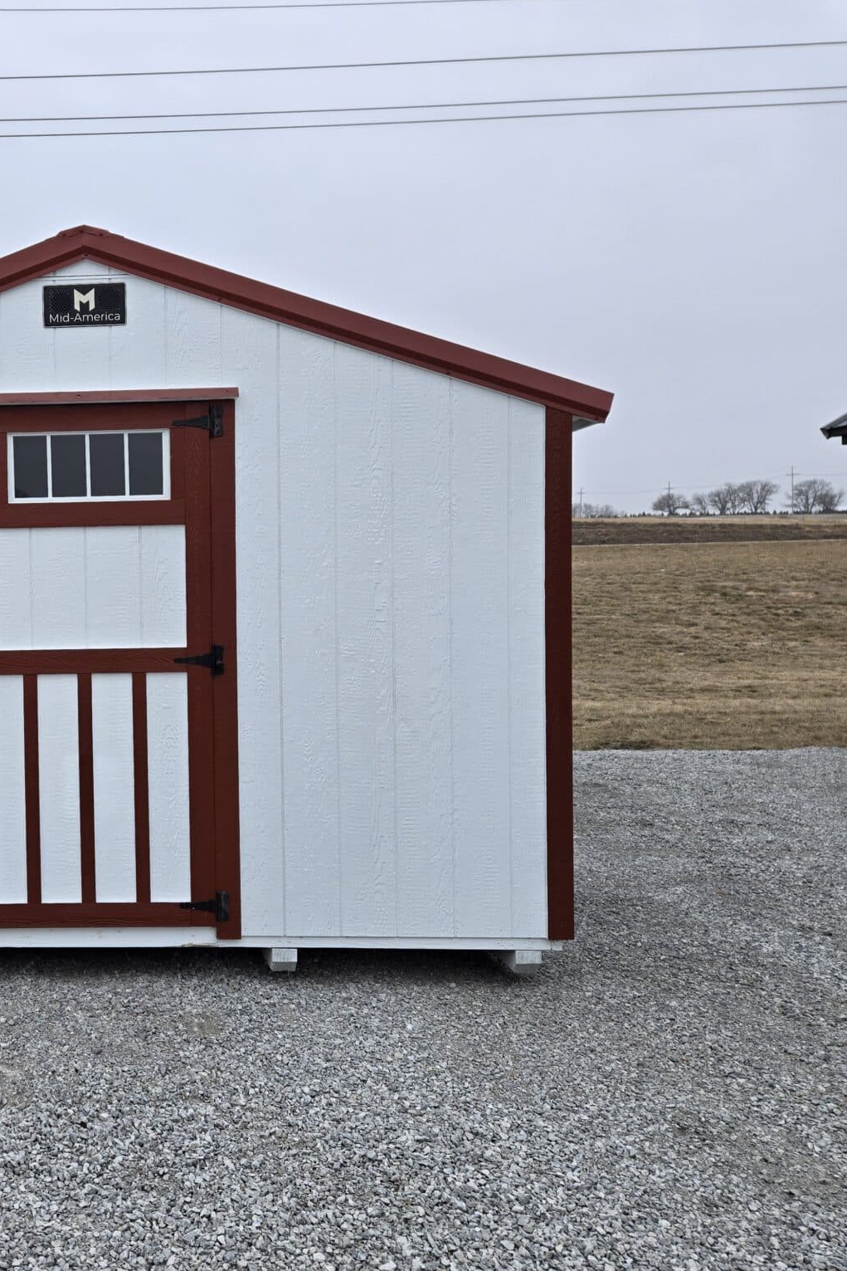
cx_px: 49
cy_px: 636
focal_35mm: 32
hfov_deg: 37.7
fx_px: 1129
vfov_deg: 58.7
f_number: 1.8
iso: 25
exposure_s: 1/590
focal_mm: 5.4
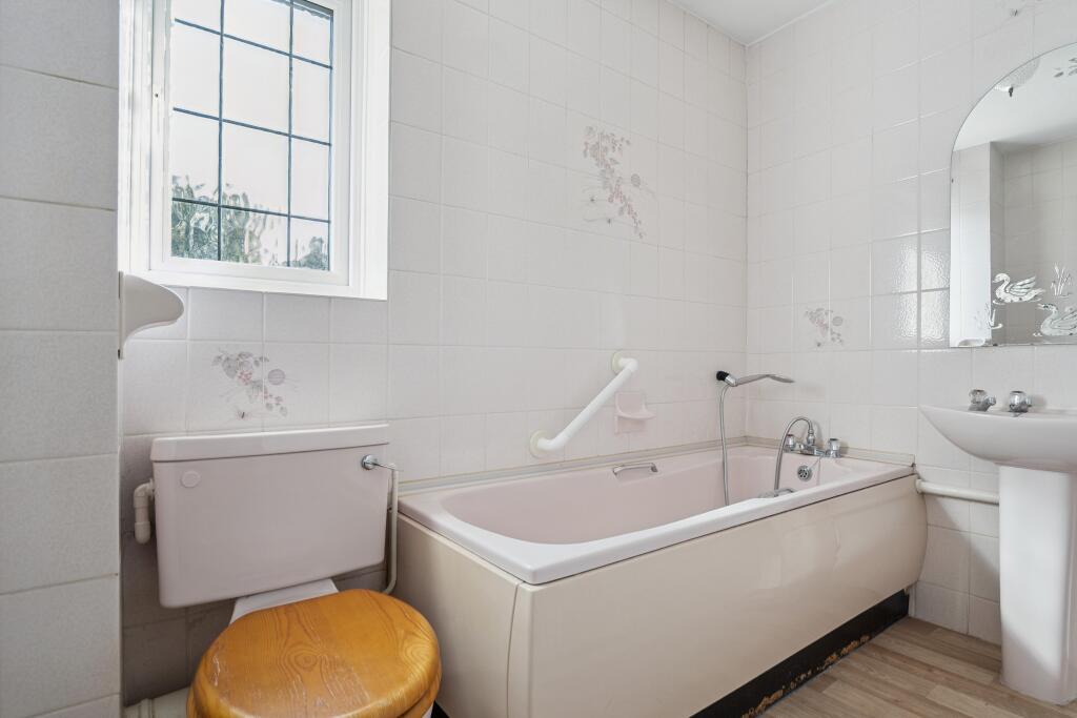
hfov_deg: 96.7
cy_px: 359
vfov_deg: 73.8
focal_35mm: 16
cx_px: 538
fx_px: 479
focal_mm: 16
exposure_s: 1/13
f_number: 5.6
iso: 320
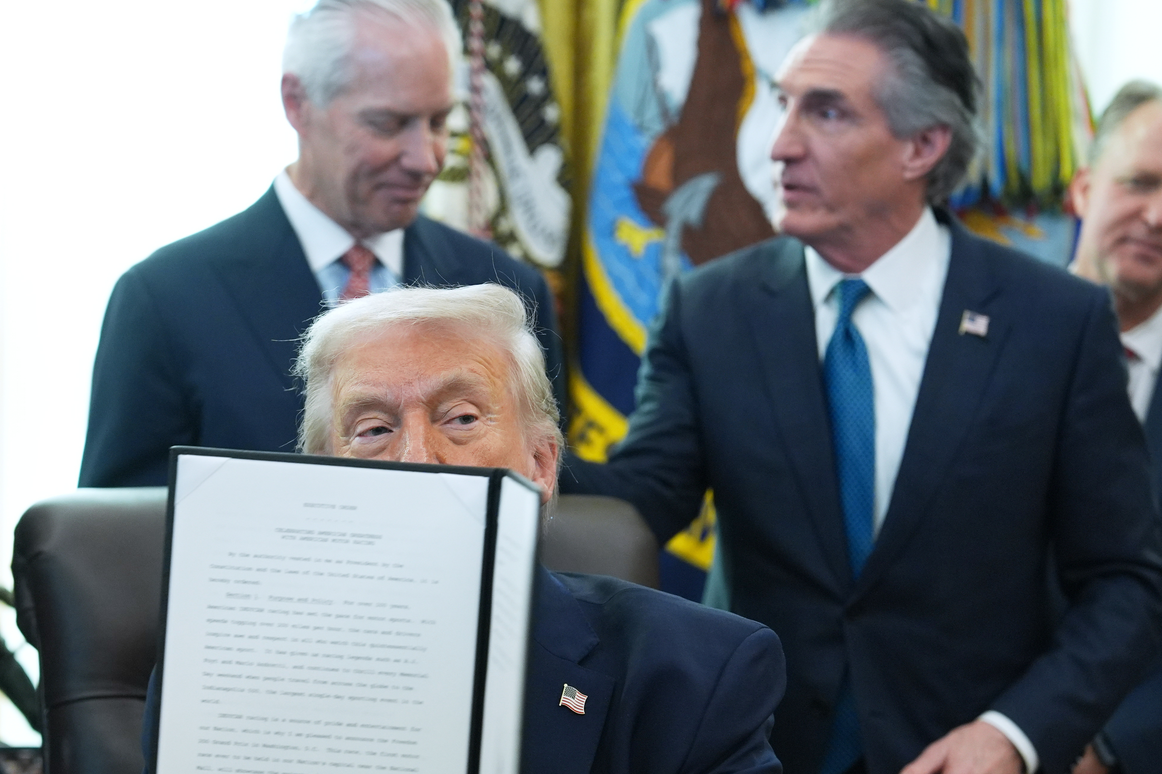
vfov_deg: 12.7
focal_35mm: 108
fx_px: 3486
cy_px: 511
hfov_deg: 18.9
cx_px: 411
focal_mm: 70
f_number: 2.8
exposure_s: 1/250
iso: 2000
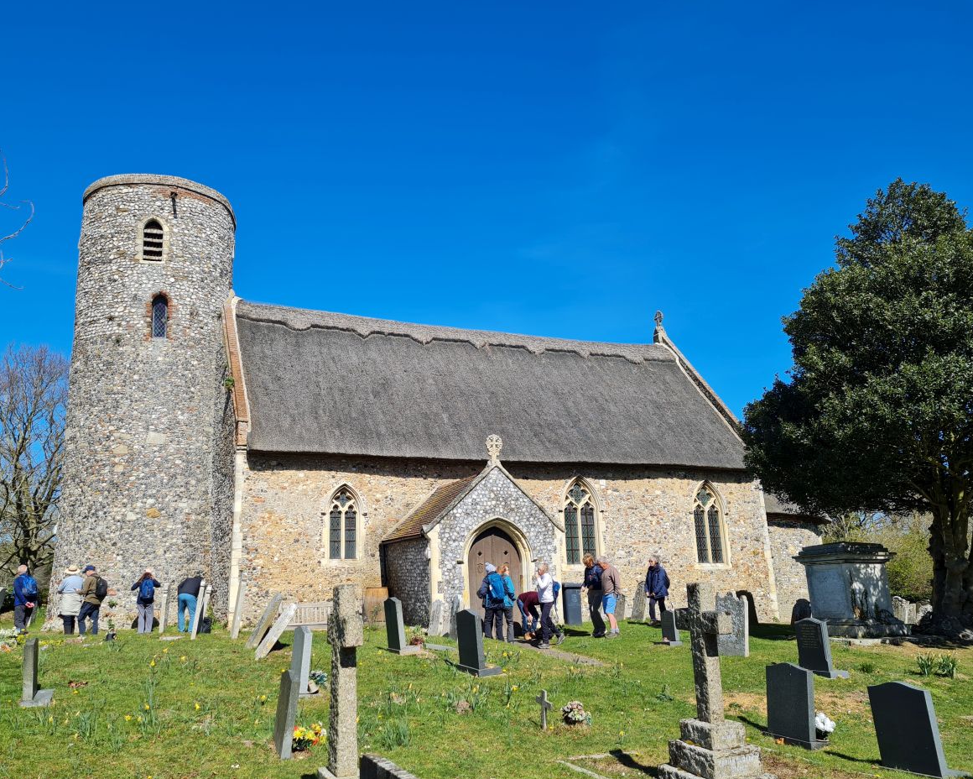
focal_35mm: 28
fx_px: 806
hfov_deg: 62.2
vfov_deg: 51.5
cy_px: 400
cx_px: 455
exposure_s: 1/2360
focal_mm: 5.4
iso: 50
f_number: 1.8
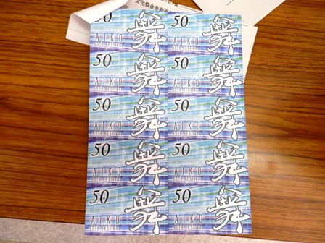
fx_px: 235
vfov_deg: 54.9
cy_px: 122
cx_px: 162
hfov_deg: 69.4
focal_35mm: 25
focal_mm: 4.5
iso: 125
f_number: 3
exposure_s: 1/30
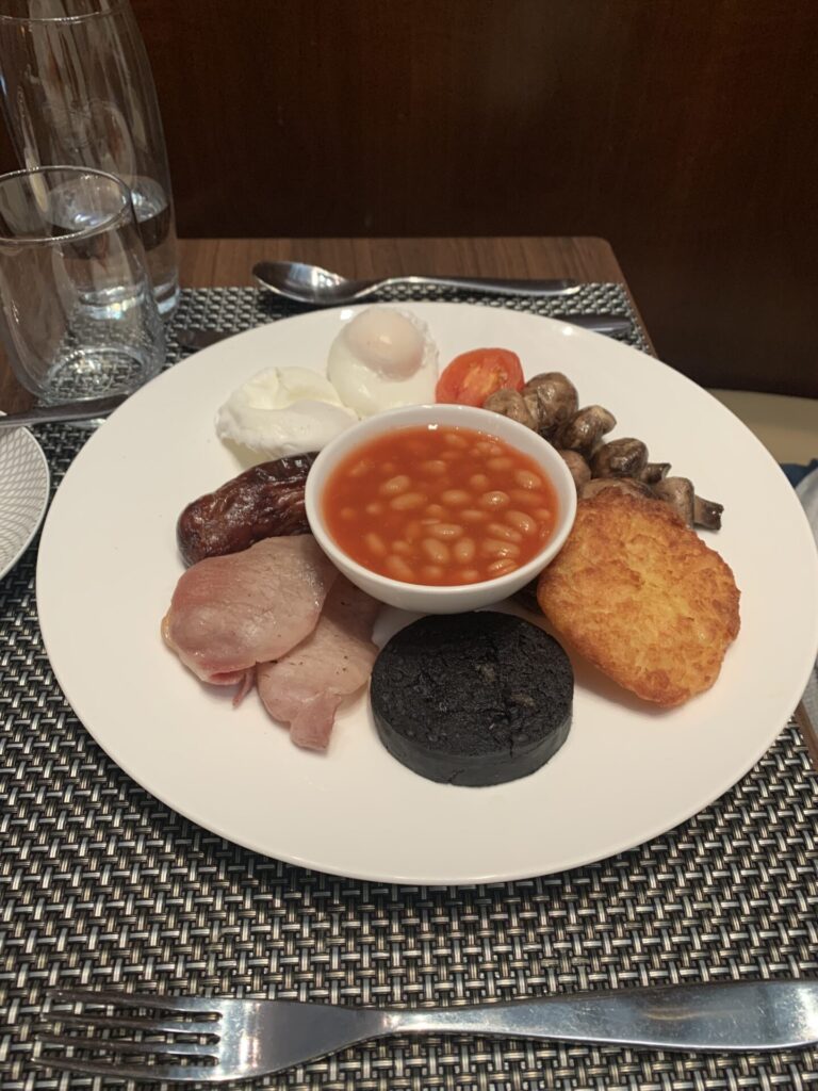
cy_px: 546
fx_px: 819
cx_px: 409
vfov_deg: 67.3
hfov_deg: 53.1
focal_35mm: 26
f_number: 1.8
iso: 125
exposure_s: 1/50
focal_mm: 4.25
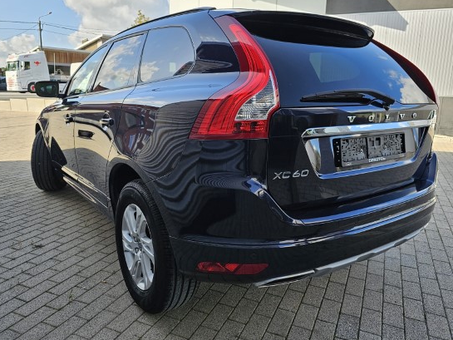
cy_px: 161
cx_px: 227
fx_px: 353
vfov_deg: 51.3
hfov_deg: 65.3
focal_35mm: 27
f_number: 1.7
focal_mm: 6.3
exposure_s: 1/382
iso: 20
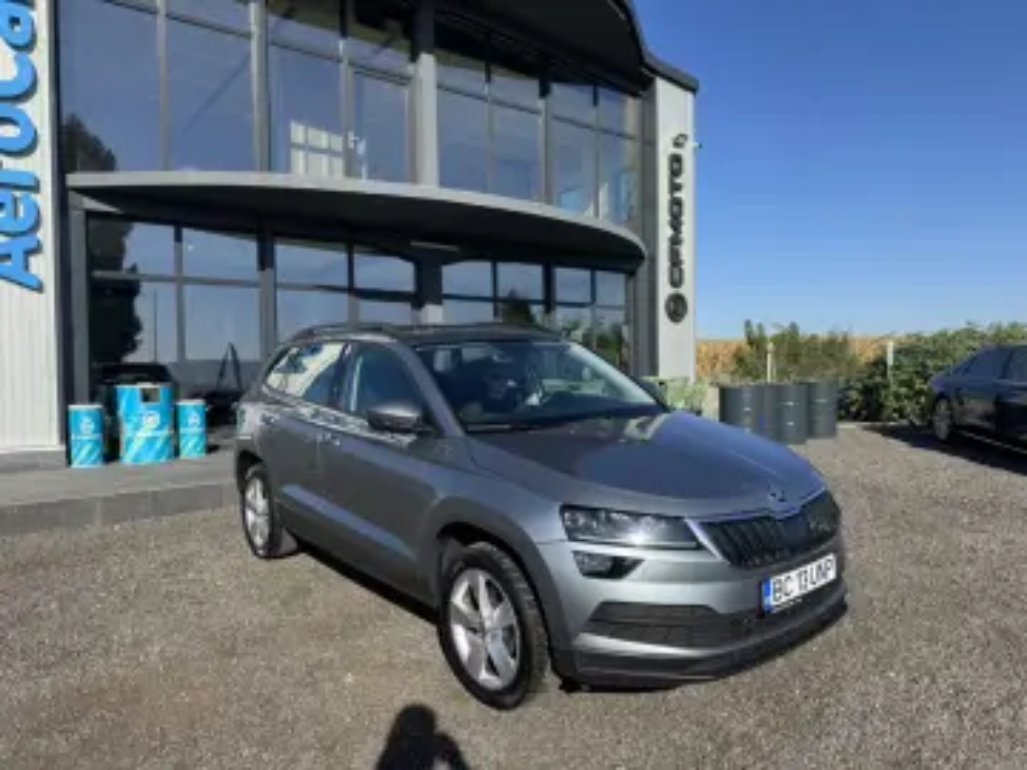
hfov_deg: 71.6
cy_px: 385
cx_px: 514
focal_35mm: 24
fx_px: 712
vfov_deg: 56.8
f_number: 1.78
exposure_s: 1/3802
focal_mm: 6.76
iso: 80
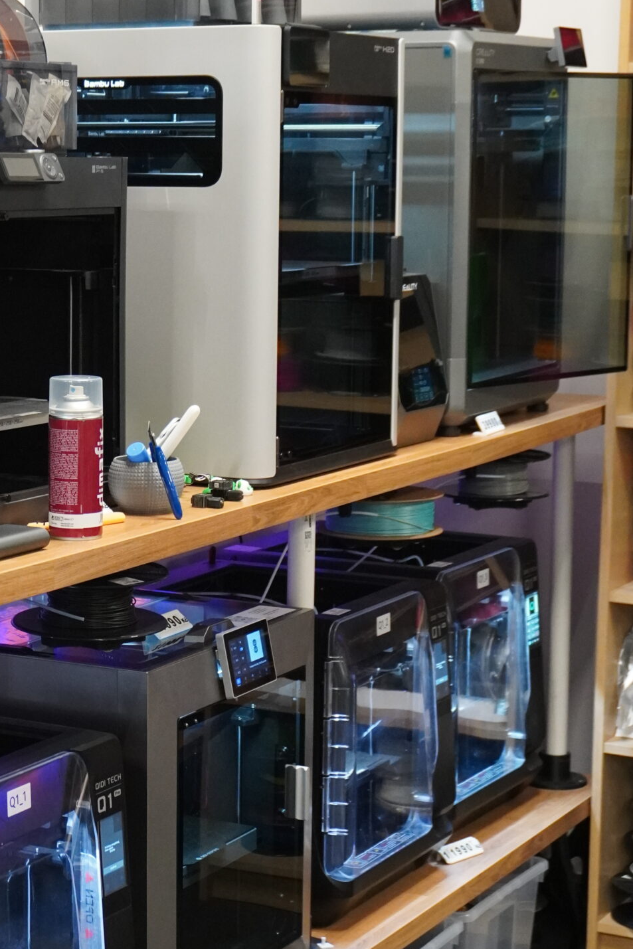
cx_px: 73
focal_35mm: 86
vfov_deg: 23.6
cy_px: 523
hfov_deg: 15.7
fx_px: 2268
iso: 3200
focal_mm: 32
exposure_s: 1/50
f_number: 5
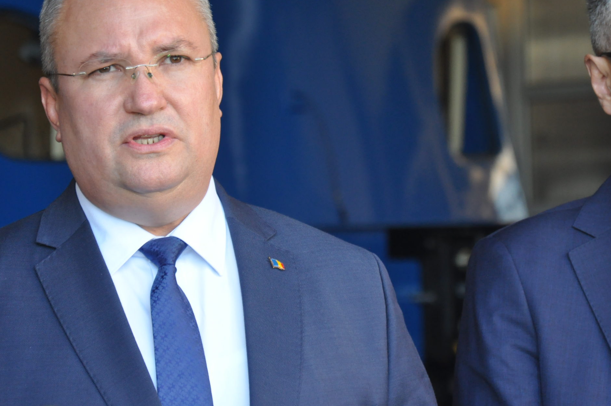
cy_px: 158
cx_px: 328
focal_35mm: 215
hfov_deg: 9.6
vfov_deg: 6.4
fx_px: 3639
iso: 800
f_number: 5.6
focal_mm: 105
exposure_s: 1/125
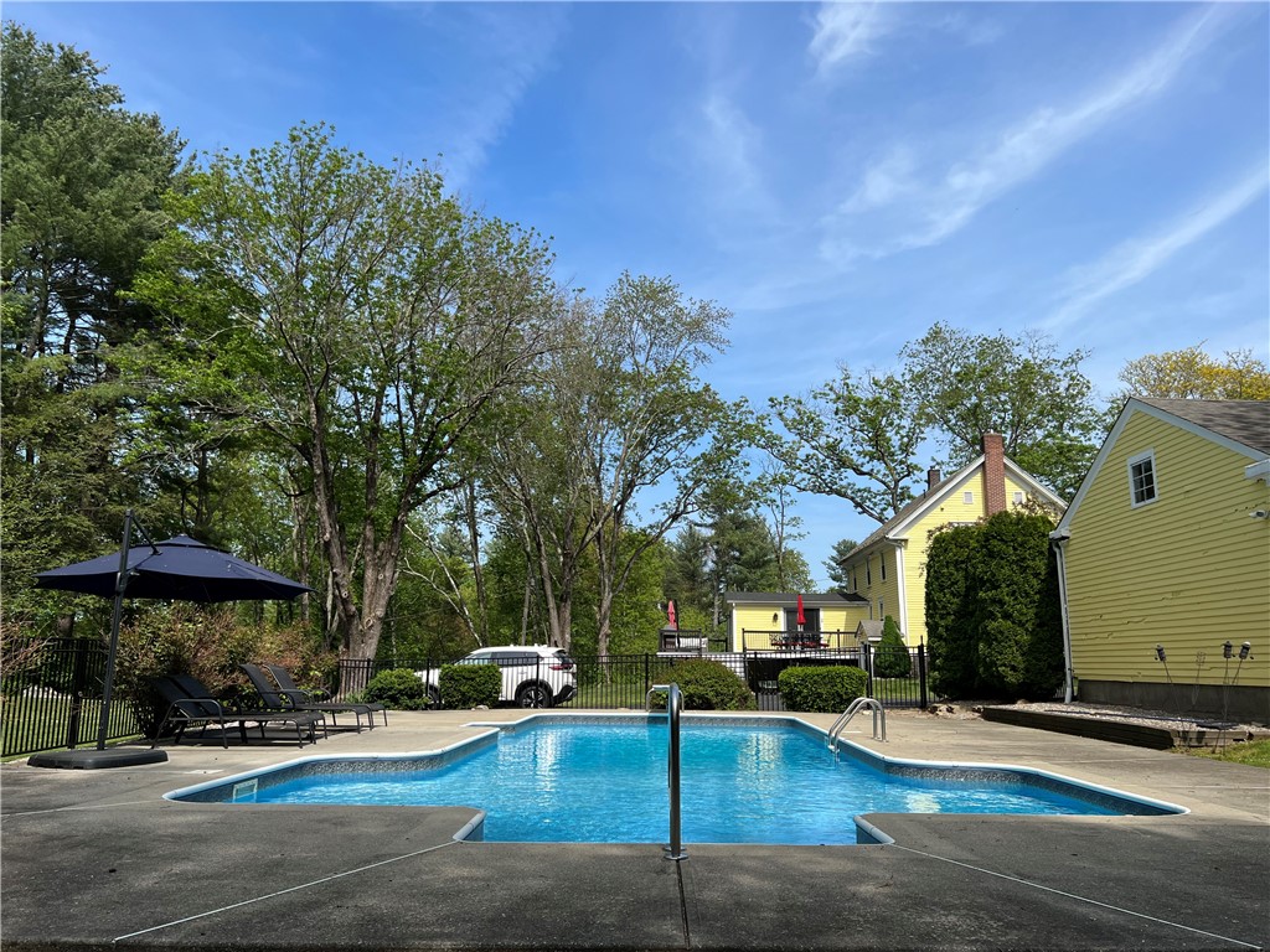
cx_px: 635
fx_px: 954
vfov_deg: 53.1
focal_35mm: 26
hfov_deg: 67.3
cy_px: 476
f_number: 1.5
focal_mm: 5.7
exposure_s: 1/3356
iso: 50
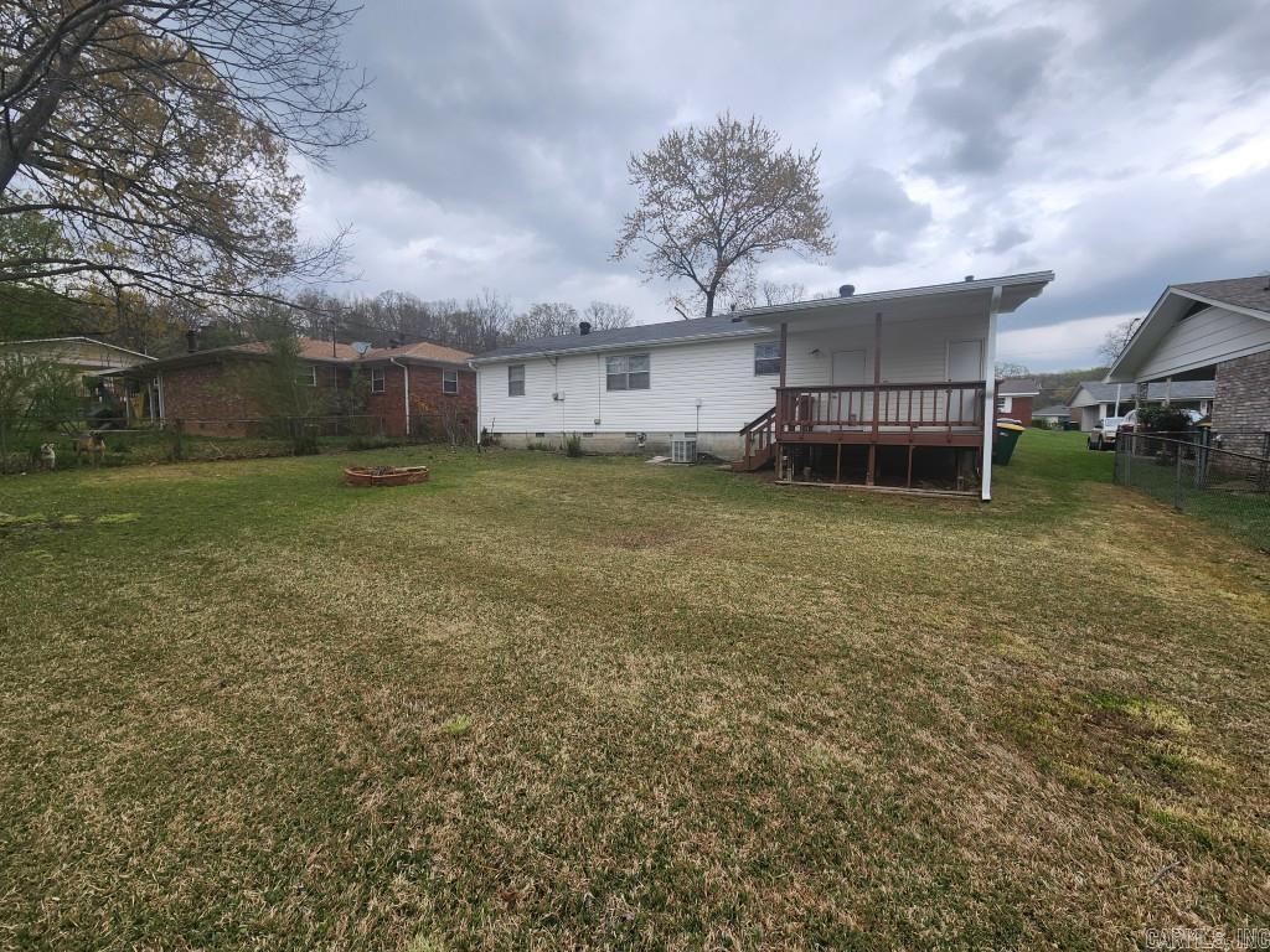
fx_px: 477
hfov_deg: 106.2
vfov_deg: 89.9
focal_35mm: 13
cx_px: 635
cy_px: 476
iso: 50
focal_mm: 2.2
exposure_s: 1/565
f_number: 2.2
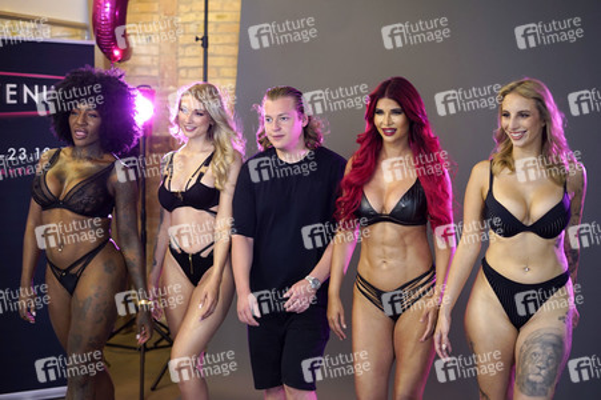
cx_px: 300
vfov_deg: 27.0
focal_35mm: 50
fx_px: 834
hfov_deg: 39.6
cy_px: 200
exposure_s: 1/100
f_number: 2.2
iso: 1000
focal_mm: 50
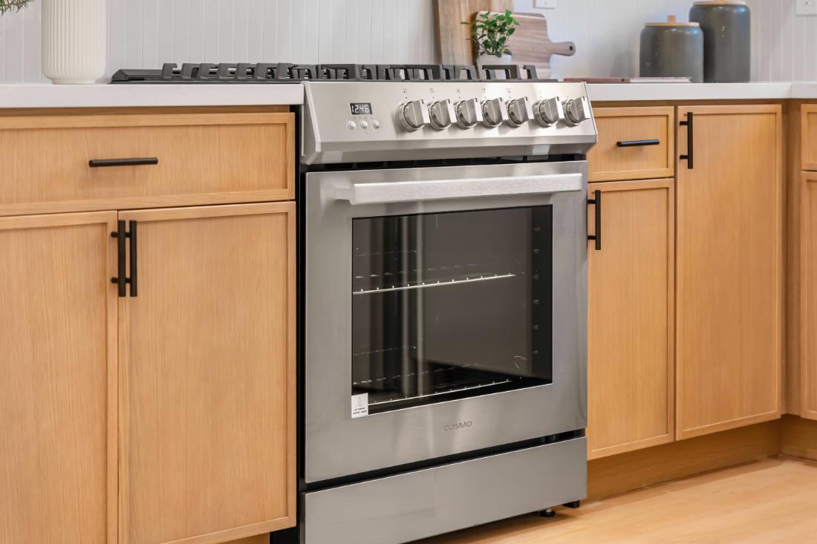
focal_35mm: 75
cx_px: 521
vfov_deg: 18.1
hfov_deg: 26.9
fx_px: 1702
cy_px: 177
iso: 320
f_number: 4
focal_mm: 55
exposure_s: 1/30
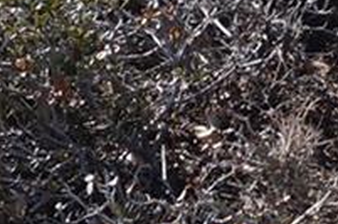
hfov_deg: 6.5
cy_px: -589
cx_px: 669
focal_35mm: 311
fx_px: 2913
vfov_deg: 4.2
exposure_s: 1/250
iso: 200
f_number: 10
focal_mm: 26
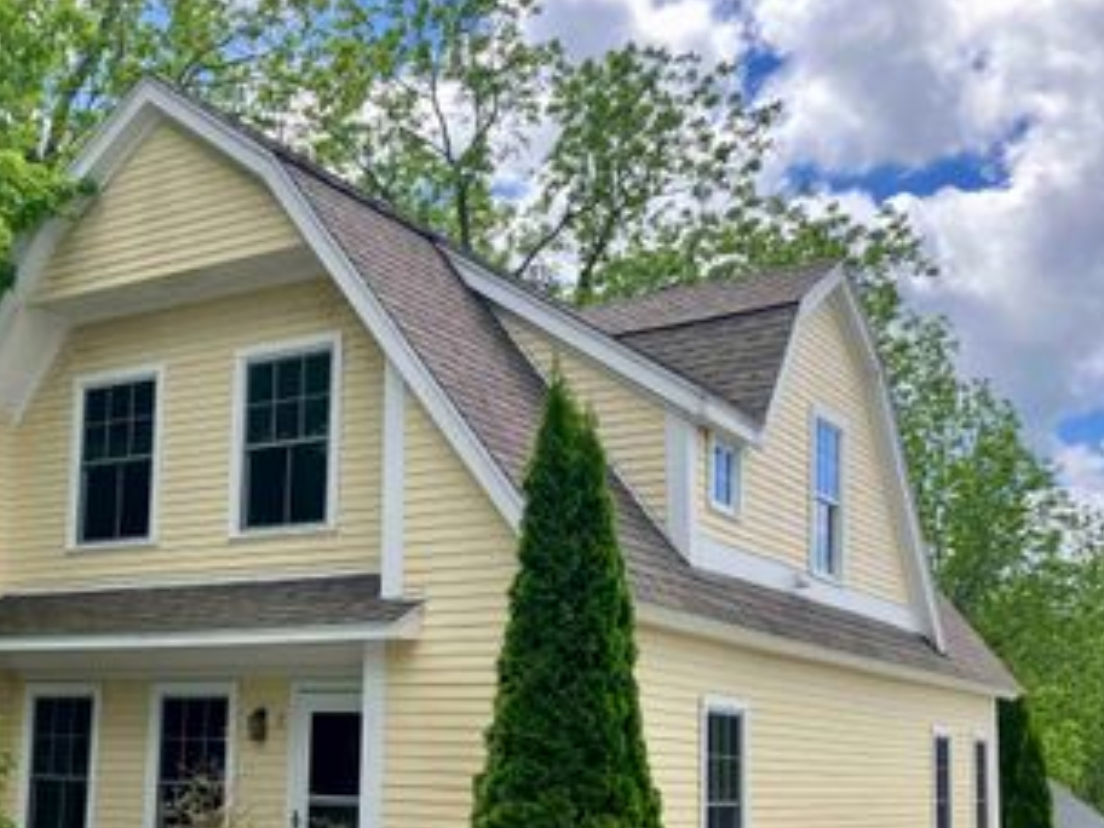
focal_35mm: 46
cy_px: 586
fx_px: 1467
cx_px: 352
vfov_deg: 31.1
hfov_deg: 40.6
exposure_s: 1/725
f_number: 1.8
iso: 32
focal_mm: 3.99
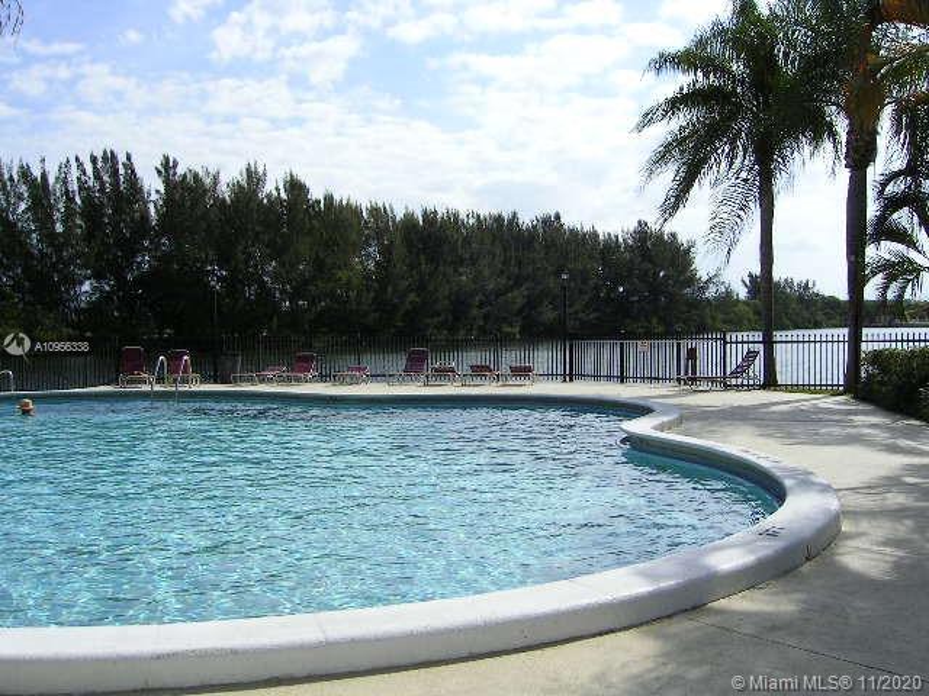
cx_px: 464
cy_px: 348
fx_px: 966
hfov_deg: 51.4
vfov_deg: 39.7
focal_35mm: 36
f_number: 4.8
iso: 71
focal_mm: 5.6
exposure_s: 1/898
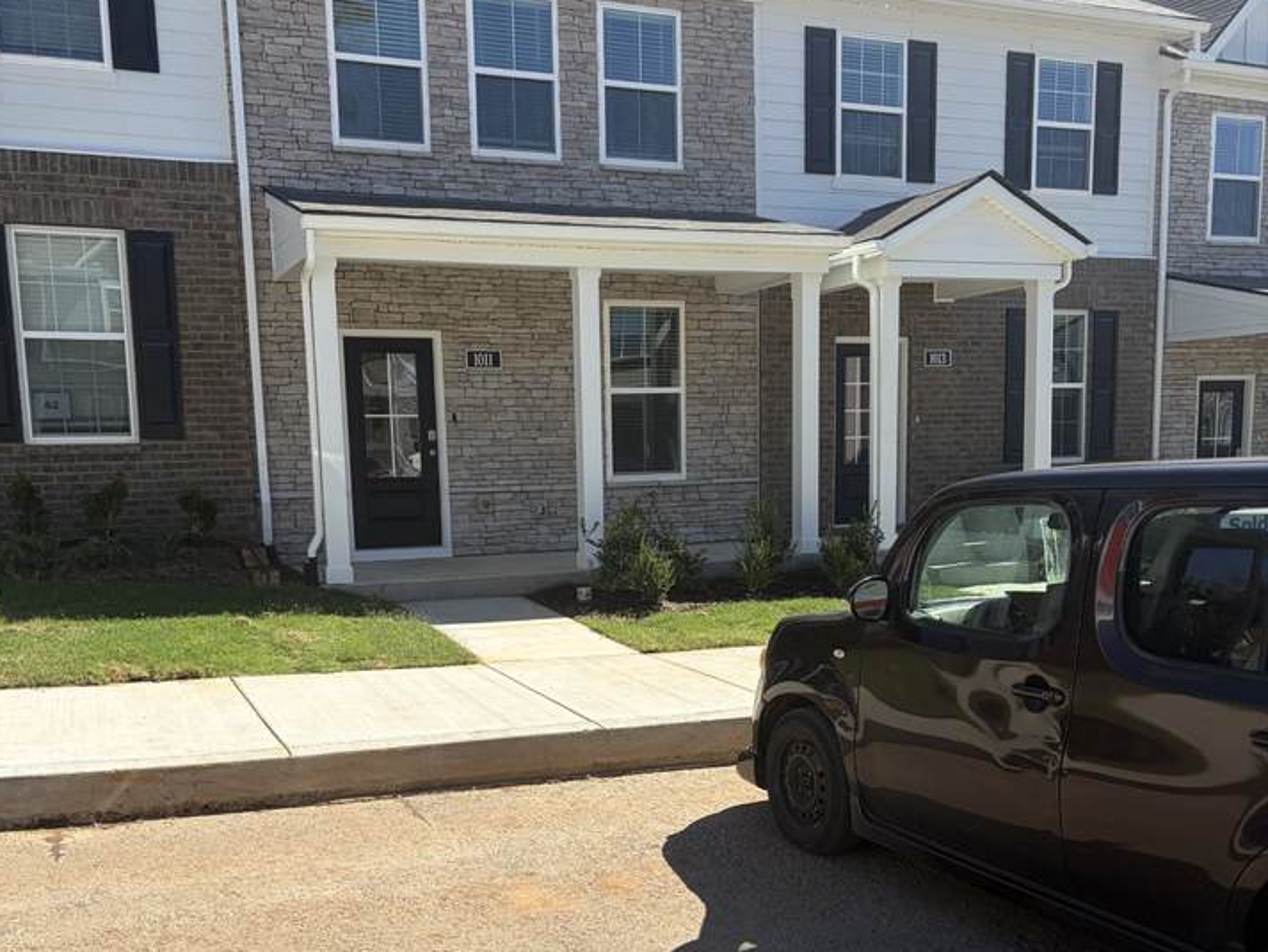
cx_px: 630
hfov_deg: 52.6
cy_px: 614
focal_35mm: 35
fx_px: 1282
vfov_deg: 40.3
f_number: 1.6
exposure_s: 1/2639
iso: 50
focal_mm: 5.96
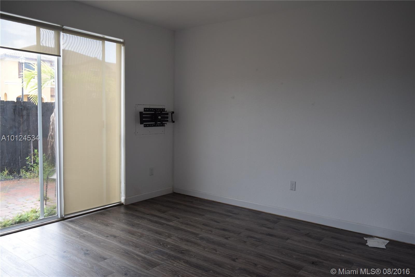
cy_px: 138
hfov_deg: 67.4
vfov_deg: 47.9
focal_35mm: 27
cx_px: 208
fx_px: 311
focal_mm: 18
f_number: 4.5
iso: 400
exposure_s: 1/80
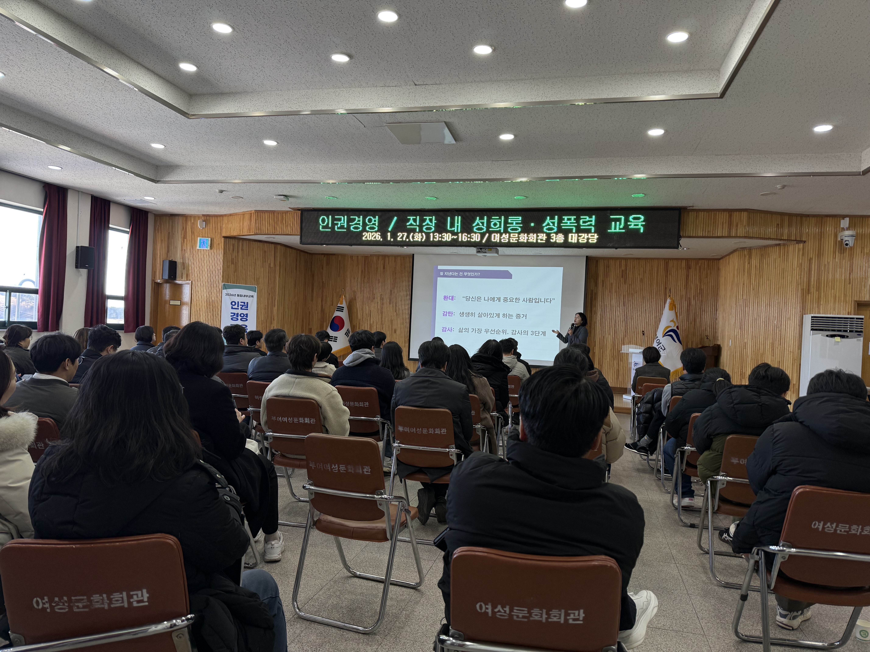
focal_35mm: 24
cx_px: 435
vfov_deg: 56.8
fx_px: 603
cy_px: 326
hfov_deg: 71.6
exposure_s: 1/120
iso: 100
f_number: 1.78
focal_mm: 6.76
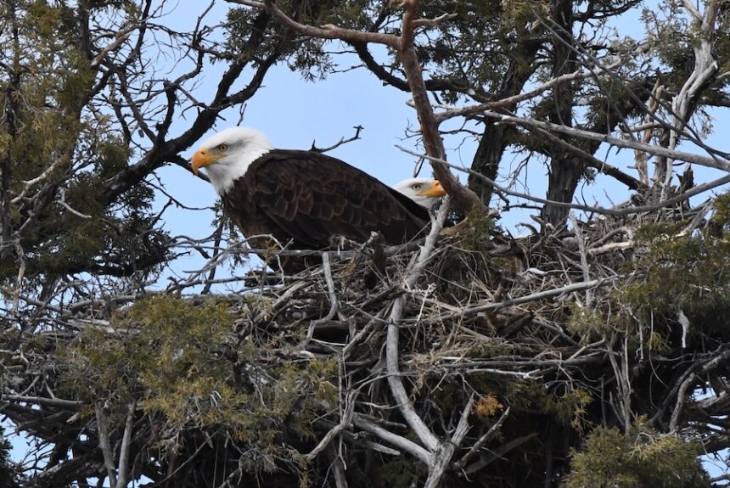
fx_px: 15221
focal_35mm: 750
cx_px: 365
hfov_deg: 2.7
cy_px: 244
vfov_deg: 1.8
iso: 1600
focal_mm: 500
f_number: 11
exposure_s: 1/3200
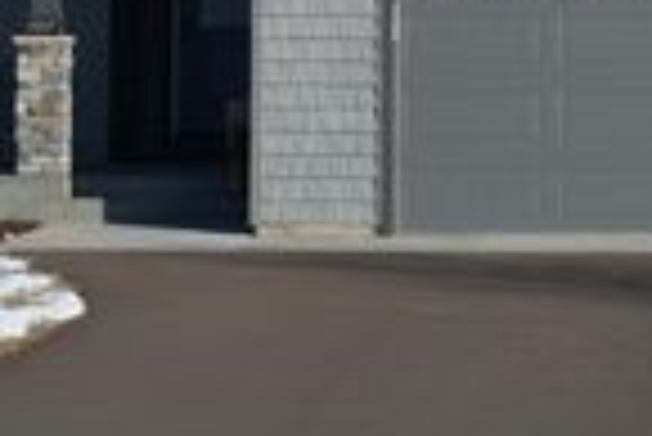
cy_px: -182
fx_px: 2991
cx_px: 549
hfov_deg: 12.4
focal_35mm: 165
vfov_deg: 8.2
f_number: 8
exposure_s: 1/320
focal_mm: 32
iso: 100
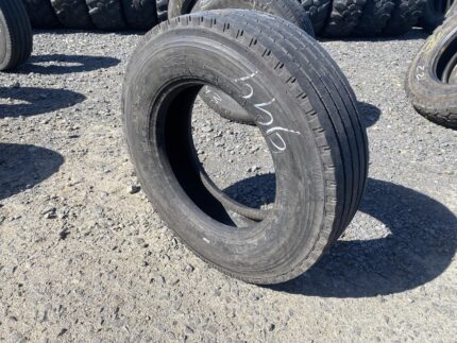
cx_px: 228
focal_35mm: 26
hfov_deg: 67.3
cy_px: 172
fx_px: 343
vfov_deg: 53.1
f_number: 1.8
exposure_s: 1/1287
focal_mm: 4.25
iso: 32
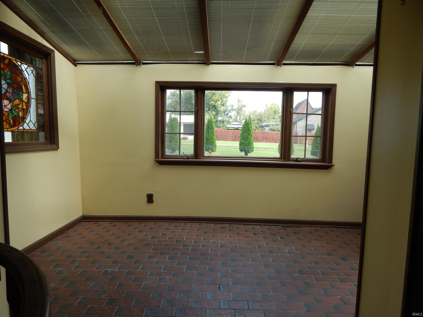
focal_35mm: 22
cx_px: 212
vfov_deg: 61.1
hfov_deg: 76.4
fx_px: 269
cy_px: 158
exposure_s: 1/200
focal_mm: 4
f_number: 3
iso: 125
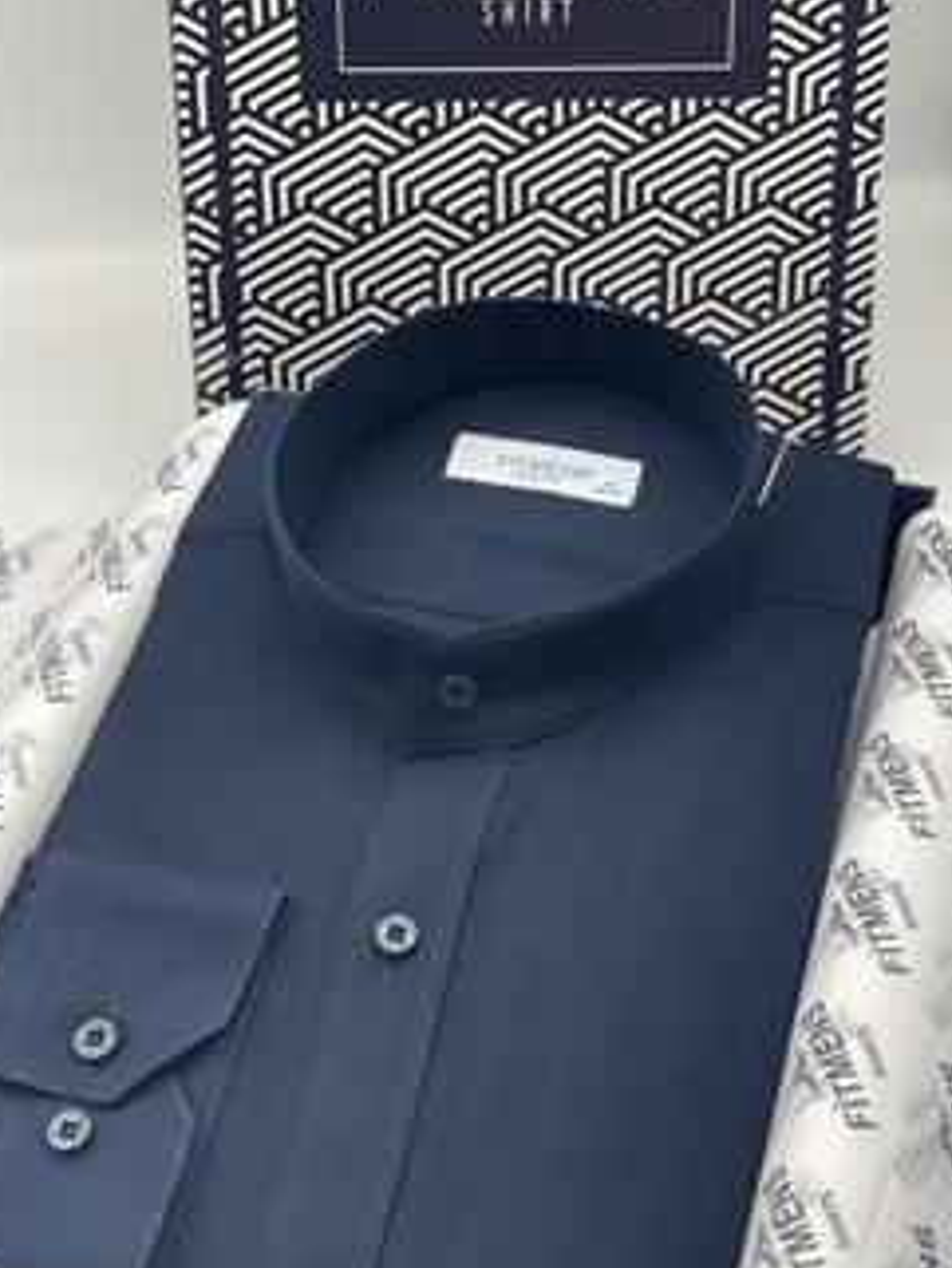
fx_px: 2455
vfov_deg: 29.0
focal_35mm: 67
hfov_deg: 21.9
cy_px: 606
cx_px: 585
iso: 50
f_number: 2
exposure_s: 1/100
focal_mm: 6
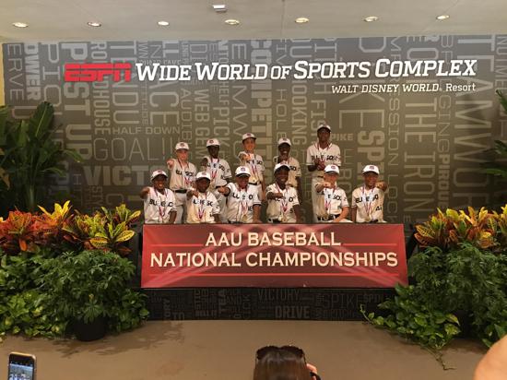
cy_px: 190
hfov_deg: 61.7
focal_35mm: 29
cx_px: 254
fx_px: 425
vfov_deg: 48.2
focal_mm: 4.15
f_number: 2.2
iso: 200
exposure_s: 1/17
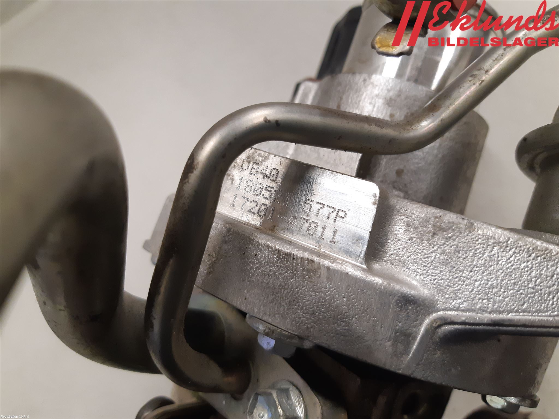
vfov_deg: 53.1
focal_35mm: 26
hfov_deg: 67.3
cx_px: 280
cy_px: 210
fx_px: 420
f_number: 1.7
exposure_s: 1/50
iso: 200
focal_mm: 3.93
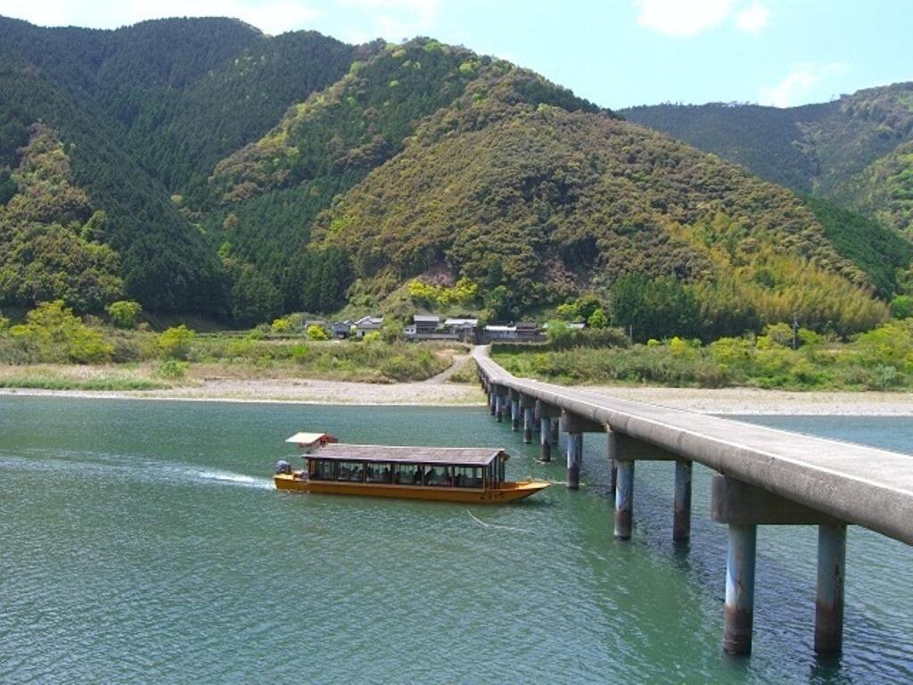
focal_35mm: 38
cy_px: 342
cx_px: 456
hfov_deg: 49.0
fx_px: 1002
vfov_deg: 37.7
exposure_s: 1/400
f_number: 4
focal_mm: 7.9
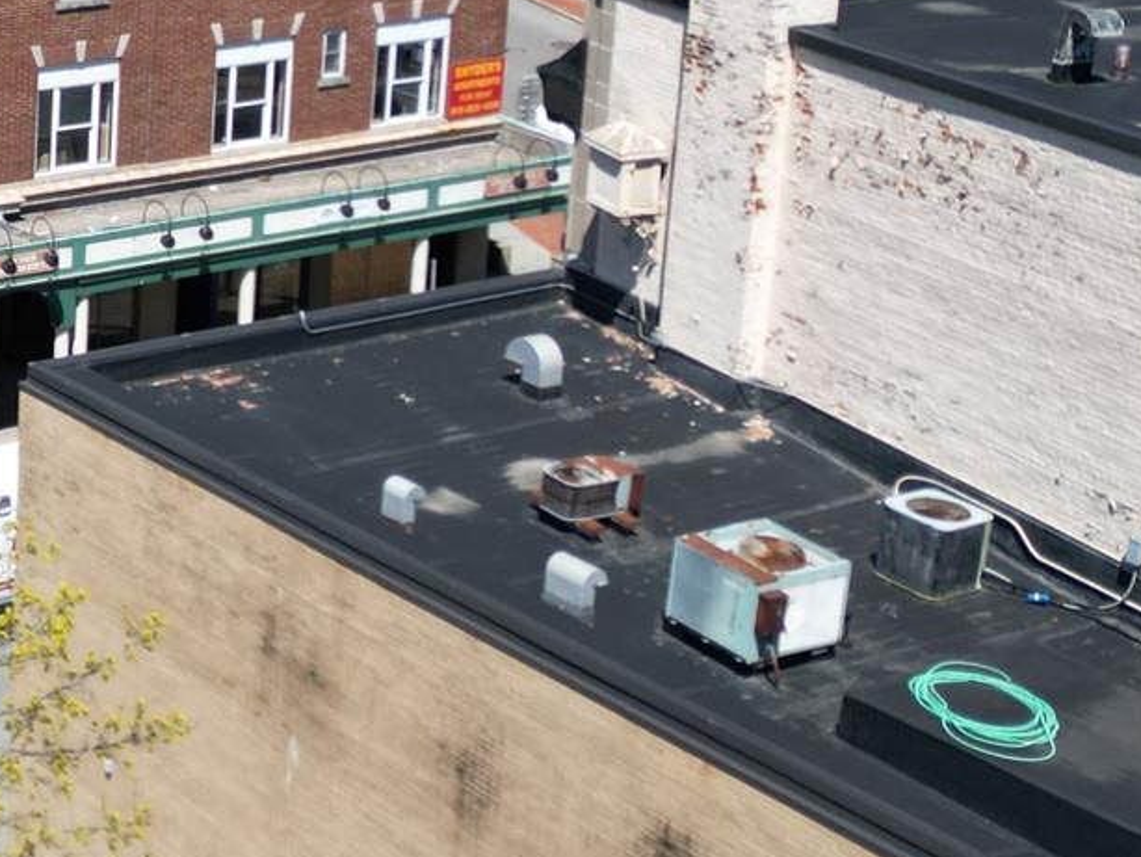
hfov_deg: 21.7
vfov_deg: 18.2
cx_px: -385
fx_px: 2638
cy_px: 126
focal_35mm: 80
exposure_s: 1/2500
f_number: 1.7
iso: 110
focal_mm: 6.72
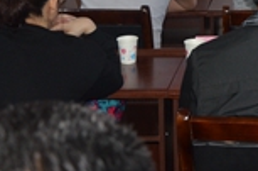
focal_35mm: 108
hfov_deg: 18.4
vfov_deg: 12.0
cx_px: 263
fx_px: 772
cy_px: -91
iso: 800
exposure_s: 1/60
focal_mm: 22
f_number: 3.8
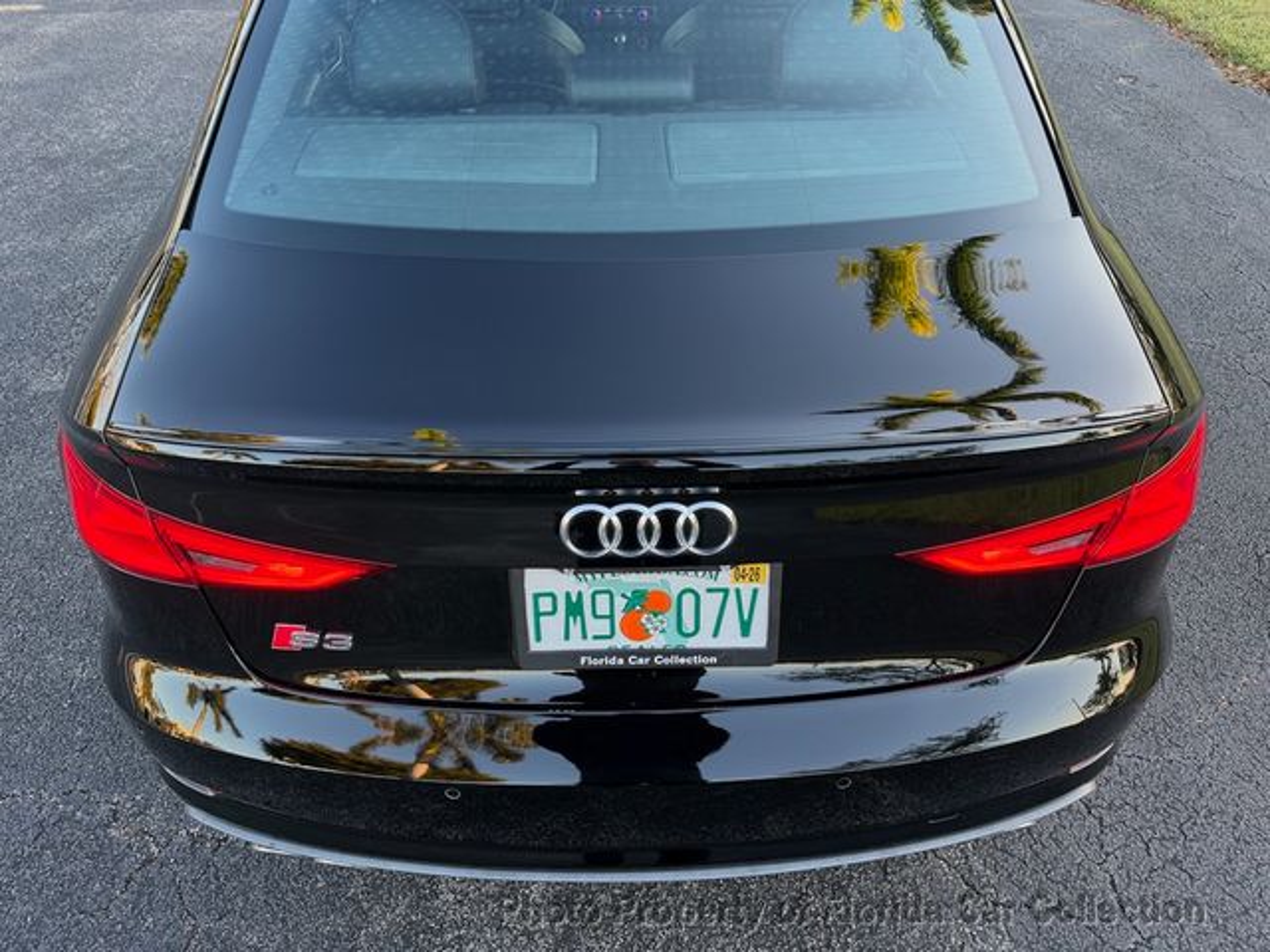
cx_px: 635
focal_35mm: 24
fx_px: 881
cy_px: 476
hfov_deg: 71.6
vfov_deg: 56.8
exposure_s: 1/100
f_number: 1.78
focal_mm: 6.76
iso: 125
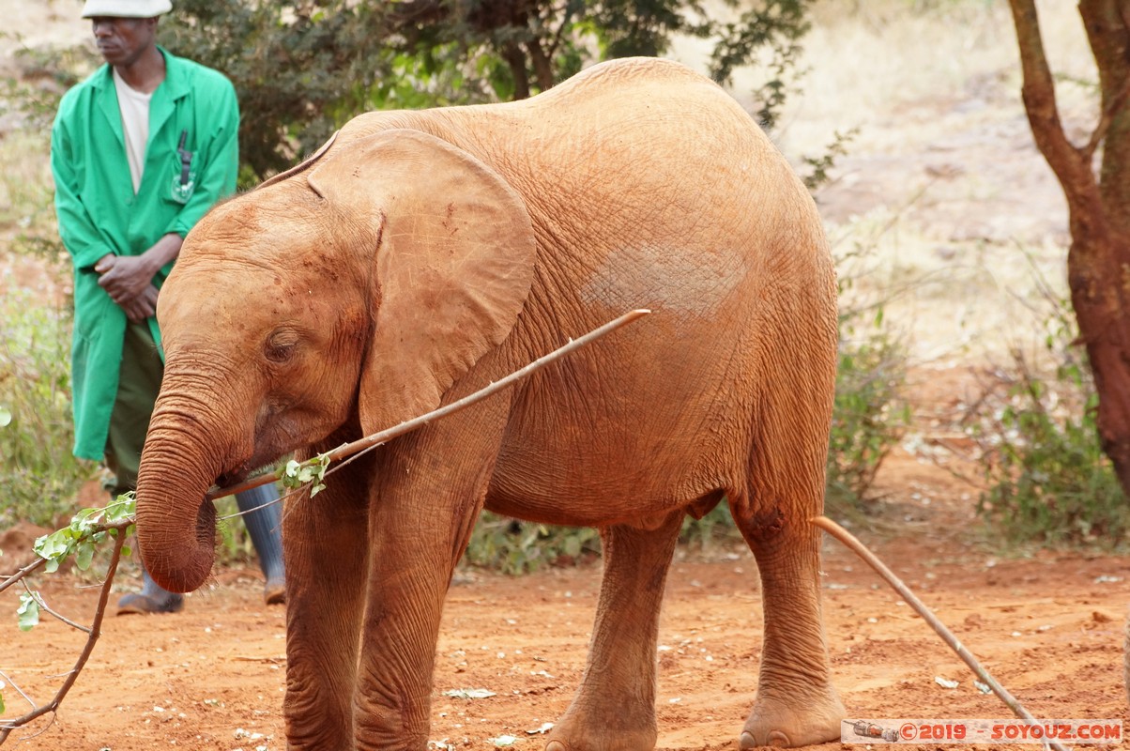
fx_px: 7901
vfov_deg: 5.4
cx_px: 565
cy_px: 376
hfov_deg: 8.2
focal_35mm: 252
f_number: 8
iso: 800
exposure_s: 1/320
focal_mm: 168
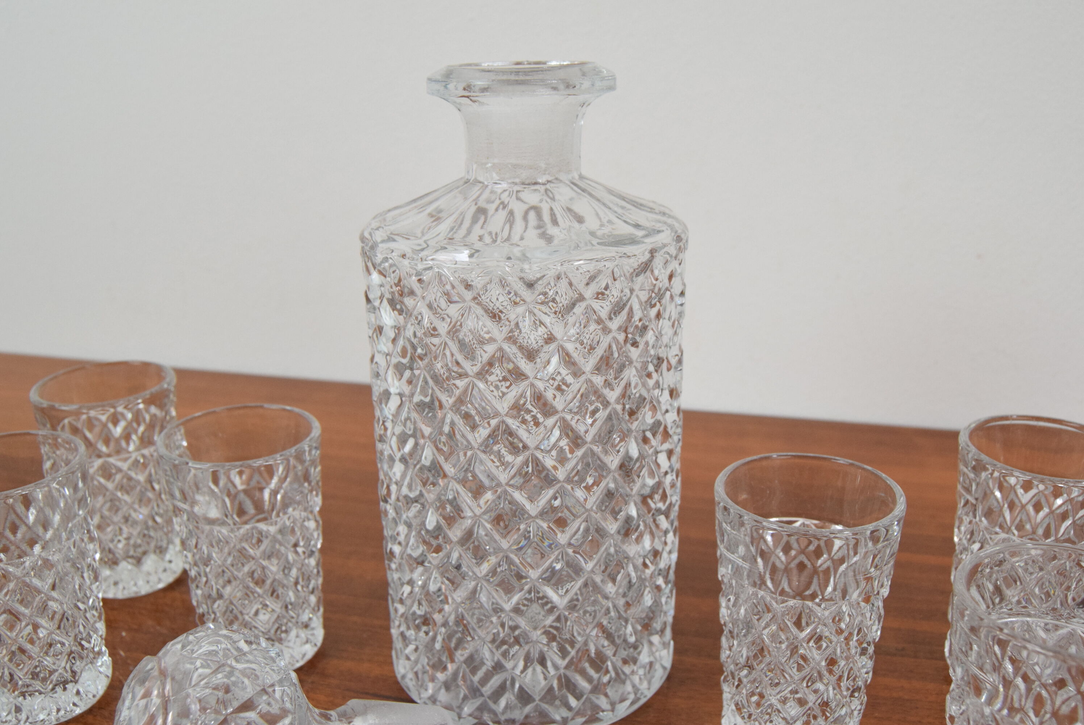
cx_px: 542
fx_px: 1040
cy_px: 362
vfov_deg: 38.4
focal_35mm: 34
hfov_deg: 55.1
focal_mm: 23
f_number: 8
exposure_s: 1/250
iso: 1600
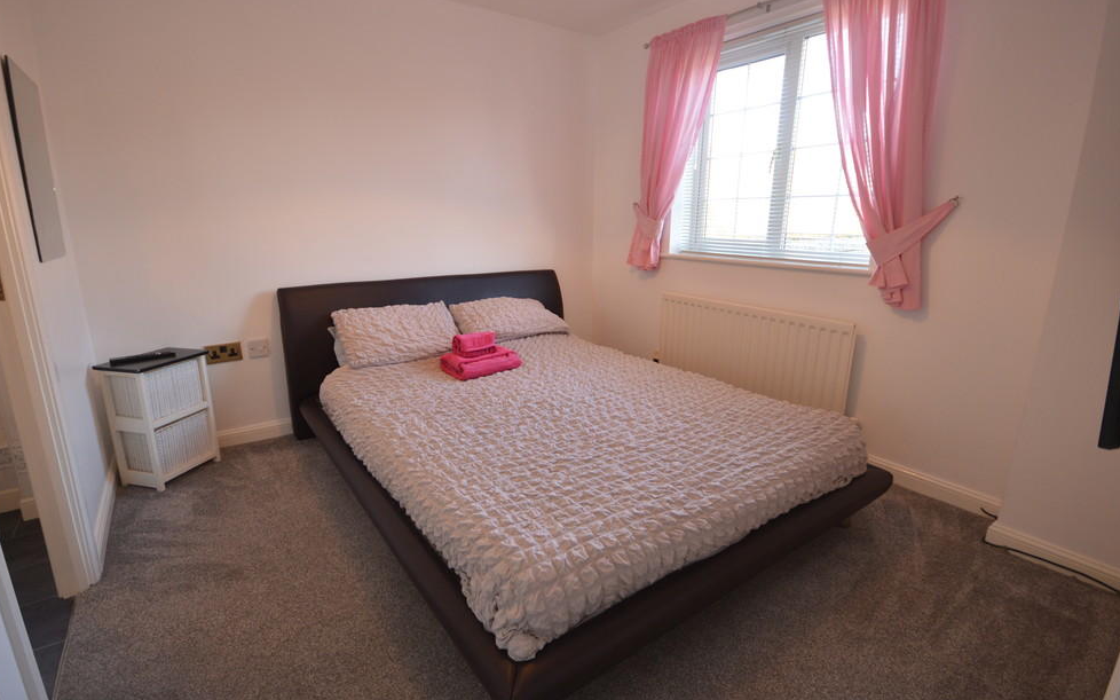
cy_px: 340
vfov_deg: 71.2
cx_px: 537
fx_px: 488
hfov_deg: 97.8
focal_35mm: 16
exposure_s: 1/60
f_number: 4
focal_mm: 10
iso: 500
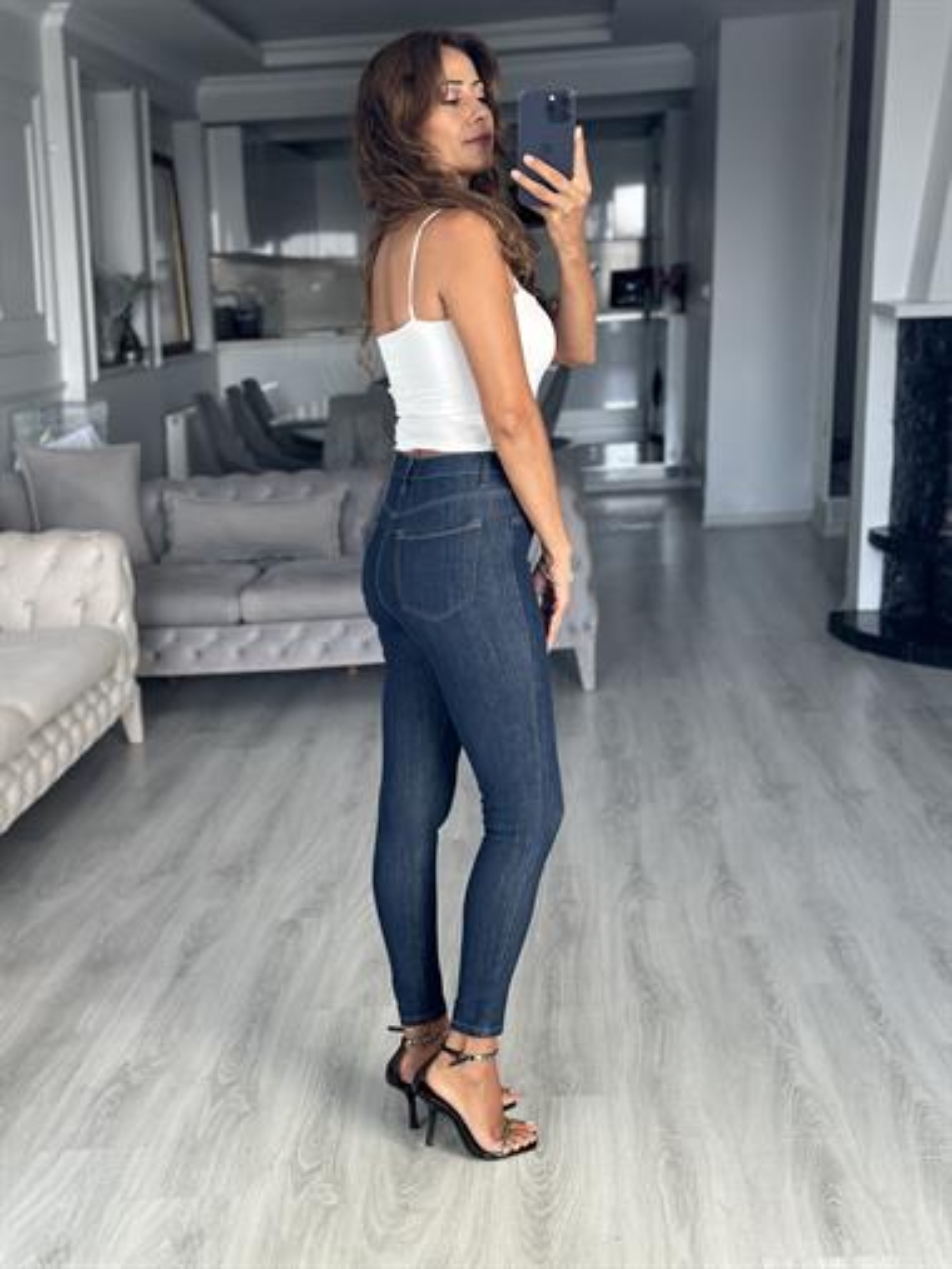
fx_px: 1759
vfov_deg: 39.6
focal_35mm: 48
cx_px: 476
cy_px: 634
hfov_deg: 30.3
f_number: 1.78
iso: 125
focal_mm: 6.86
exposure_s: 1/75
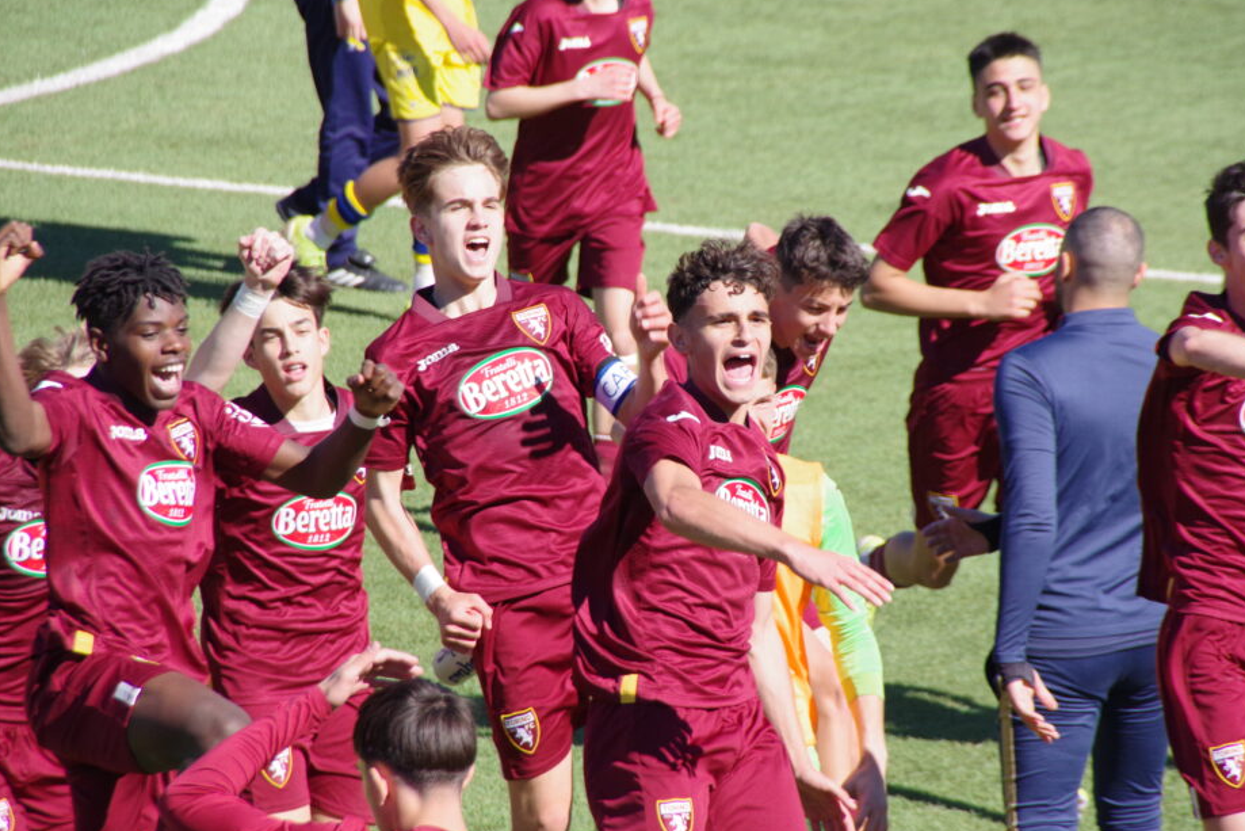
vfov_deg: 3.3
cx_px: 679
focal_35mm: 418
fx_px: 14457
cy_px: 410
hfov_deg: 4.9
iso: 800
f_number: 9
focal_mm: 250
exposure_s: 1/1000
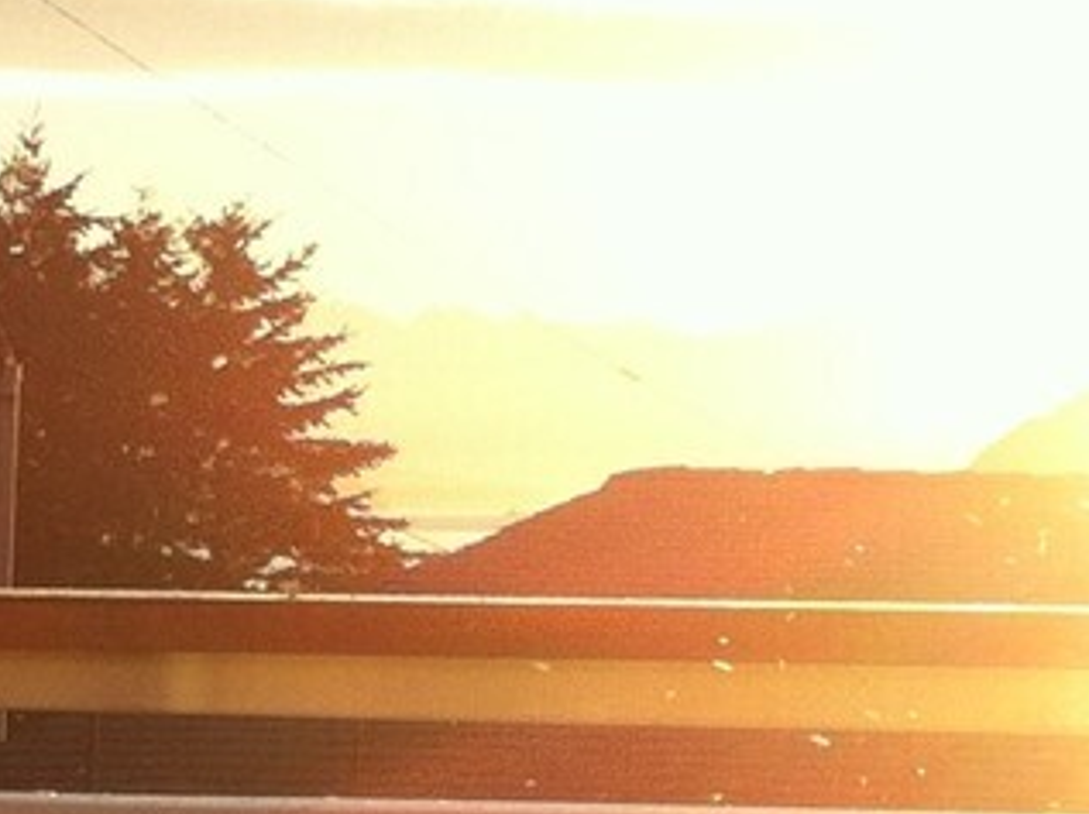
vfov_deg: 8.3
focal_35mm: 177
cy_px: -5
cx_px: 1153
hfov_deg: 11.1
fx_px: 5562
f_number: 2.8
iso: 80
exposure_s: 1/702
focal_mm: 3.85
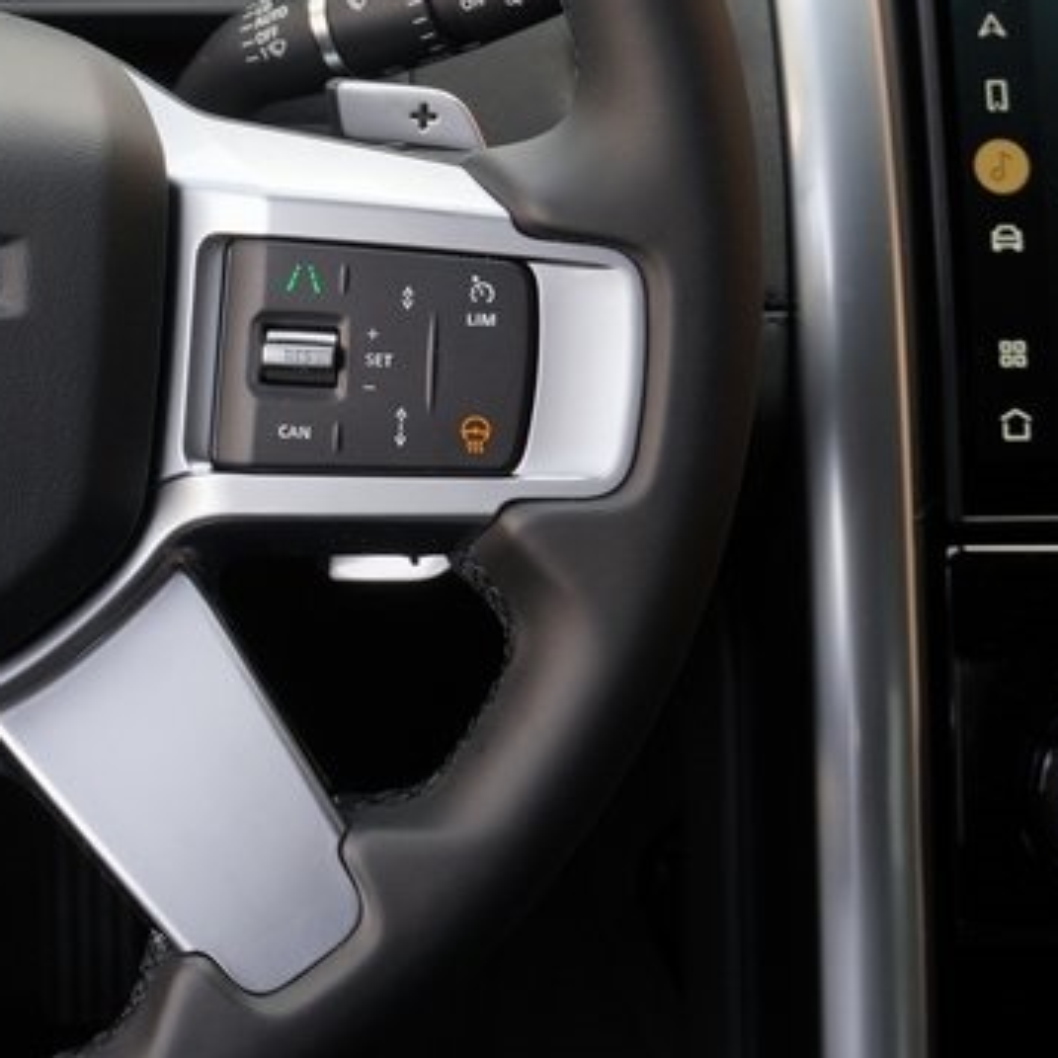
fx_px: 3285
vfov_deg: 18.2
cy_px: 265
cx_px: -231
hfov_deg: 17.4
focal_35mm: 95
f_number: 5
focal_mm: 26
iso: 100
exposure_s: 1/80
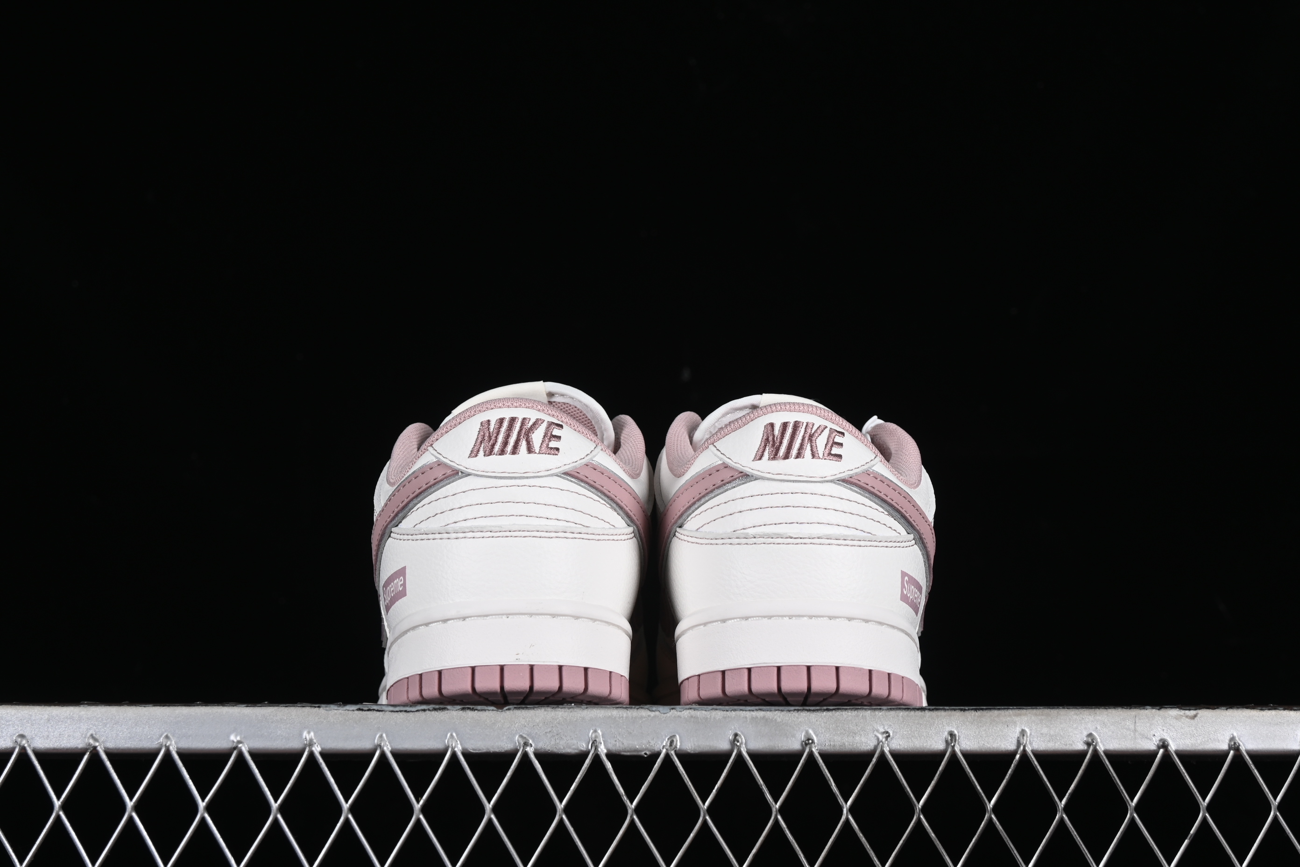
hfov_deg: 27.0
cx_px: 650
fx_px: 2708
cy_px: 434
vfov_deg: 18.2
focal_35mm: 75
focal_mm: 50
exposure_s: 1/80
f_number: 8
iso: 160
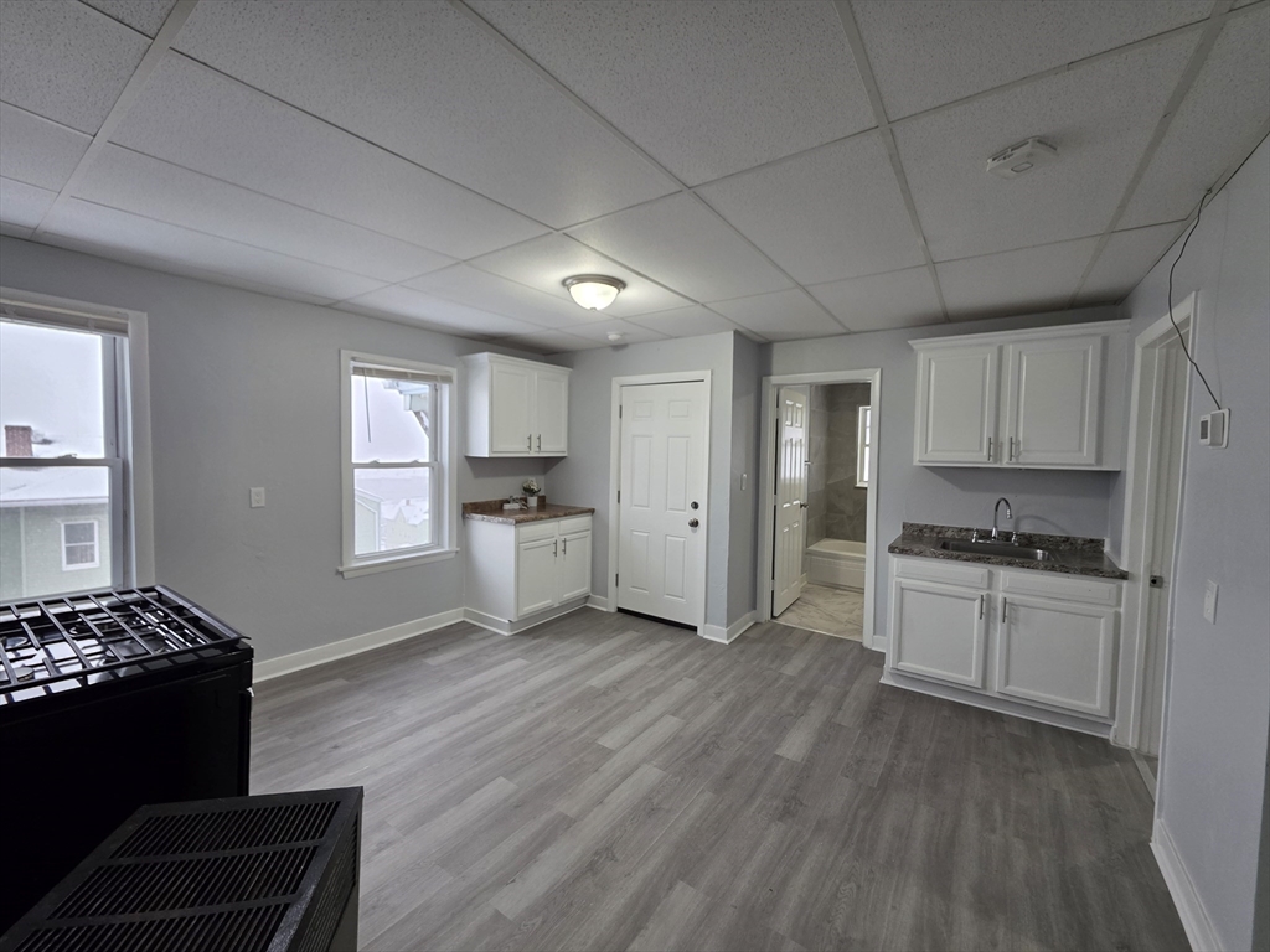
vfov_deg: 89.9
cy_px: 476
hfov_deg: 106.2
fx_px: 477
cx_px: 635
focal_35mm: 13
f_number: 1.9
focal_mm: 2.2
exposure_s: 1/60
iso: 160
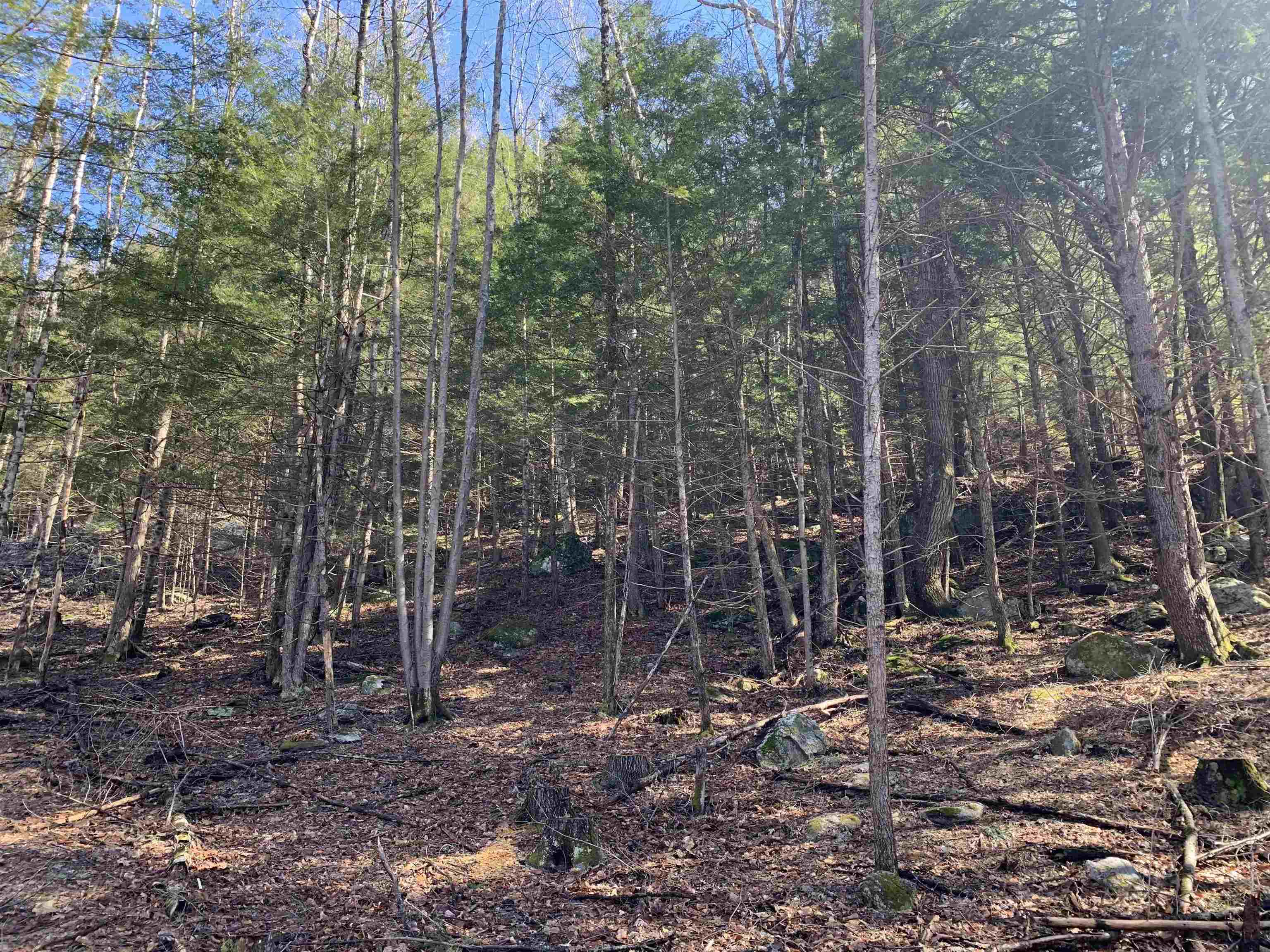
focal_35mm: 26
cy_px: 476
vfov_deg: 53.1
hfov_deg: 67.3
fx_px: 954
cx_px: 635
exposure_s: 1/122
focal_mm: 4.25
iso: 32
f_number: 1.8
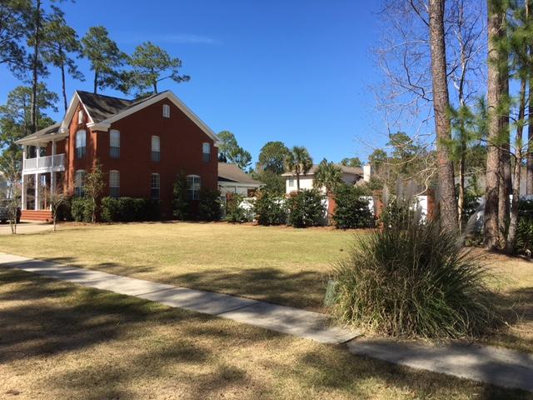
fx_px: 447
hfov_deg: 61.7
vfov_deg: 48.2
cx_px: 266
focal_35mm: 29
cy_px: 200
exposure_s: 1/1040
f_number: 2.2
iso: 25
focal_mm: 4.15
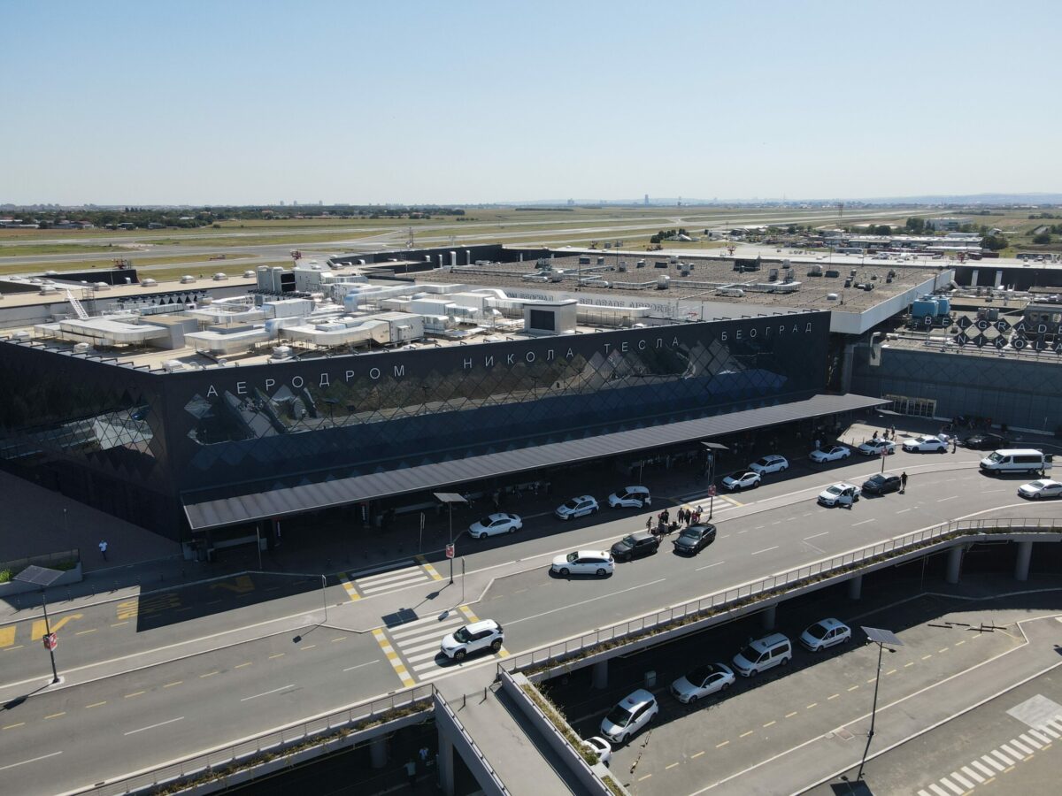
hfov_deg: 71.6
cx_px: 531
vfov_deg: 56.8
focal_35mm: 24
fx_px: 736
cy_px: 398
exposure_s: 1/1000
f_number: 2.8
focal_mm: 4.5
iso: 110
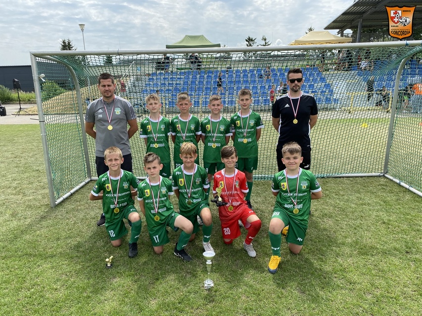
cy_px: 158
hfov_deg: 67.3
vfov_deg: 53.1
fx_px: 317
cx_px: 211
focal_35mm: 26
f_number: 1.8
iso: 32
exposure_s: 1/1838
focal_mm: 4.25
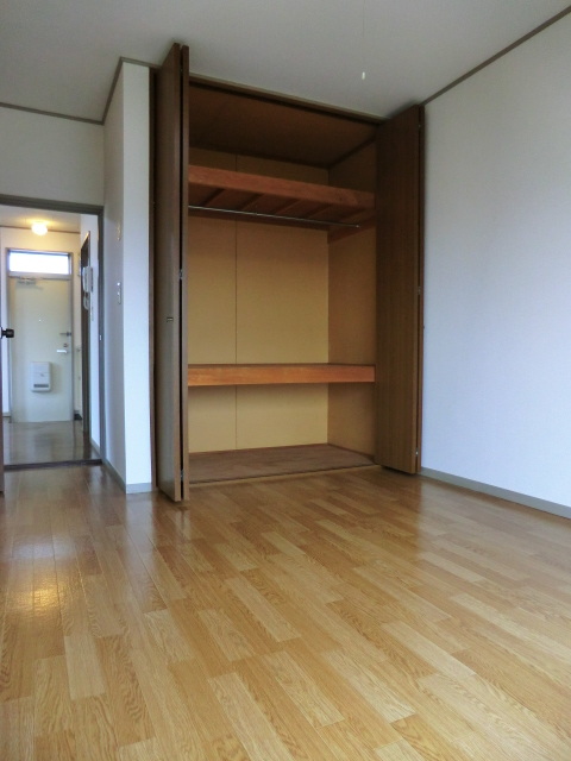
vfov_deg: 71.6
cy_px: 380
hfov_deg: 56.8
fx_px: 528
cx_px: 286
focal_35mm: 24
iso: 200
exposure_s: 1/60
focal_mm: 4.3
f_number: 3.2
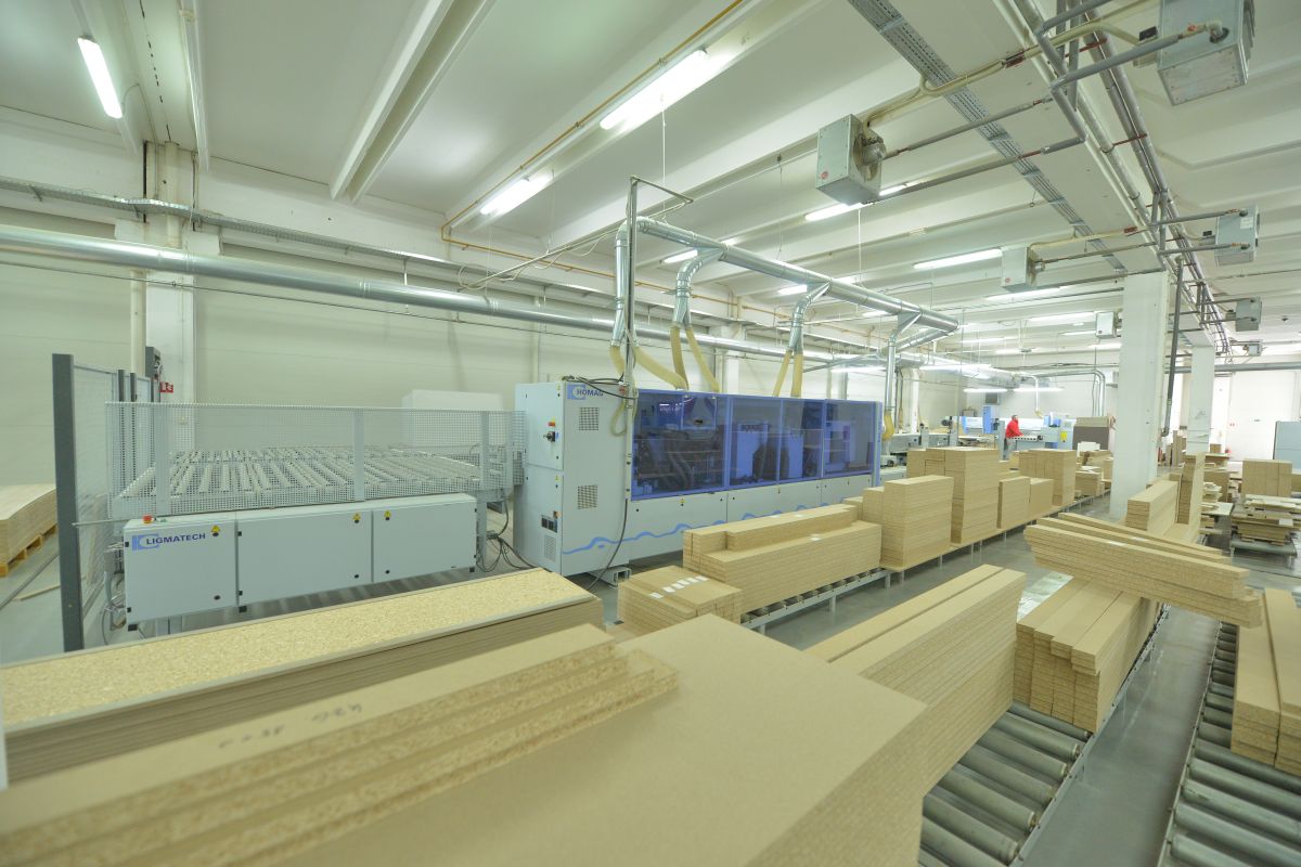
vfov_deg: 81.2
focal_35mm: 14
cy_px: 434
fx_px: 506
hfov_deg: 104.3
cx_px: 650
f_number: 3.2
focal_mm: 14
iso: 2500
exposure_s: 1/160
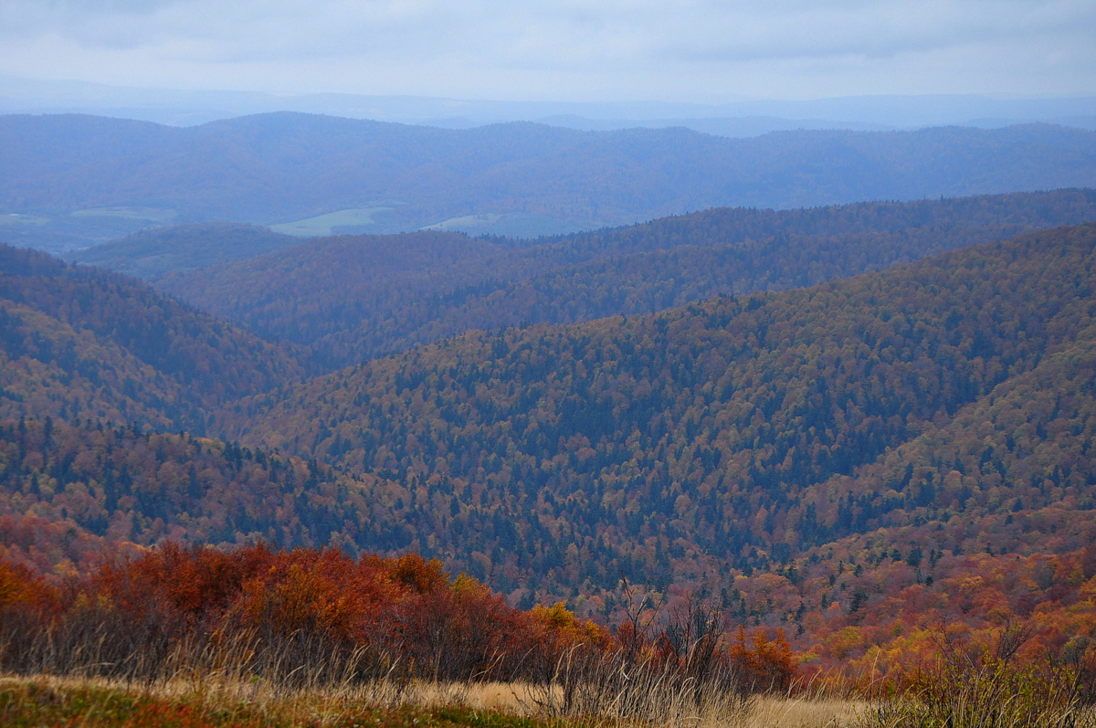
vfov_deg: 17.4
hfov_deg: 26.0
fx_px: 2372
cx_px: 548
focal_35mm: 78
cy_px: 364
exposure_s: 1/250
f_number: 8
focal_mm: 52
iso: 400
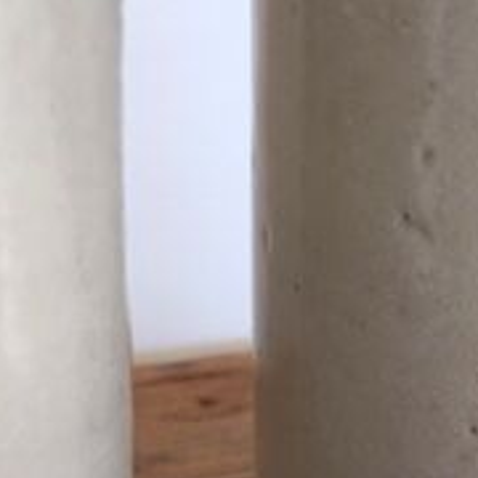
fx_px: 1422
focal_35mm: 91
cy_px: 762
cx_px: 284
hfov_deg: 19.1
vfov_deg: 16.9
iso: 32
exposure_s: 1/50
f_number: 2.2
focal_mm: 4.15
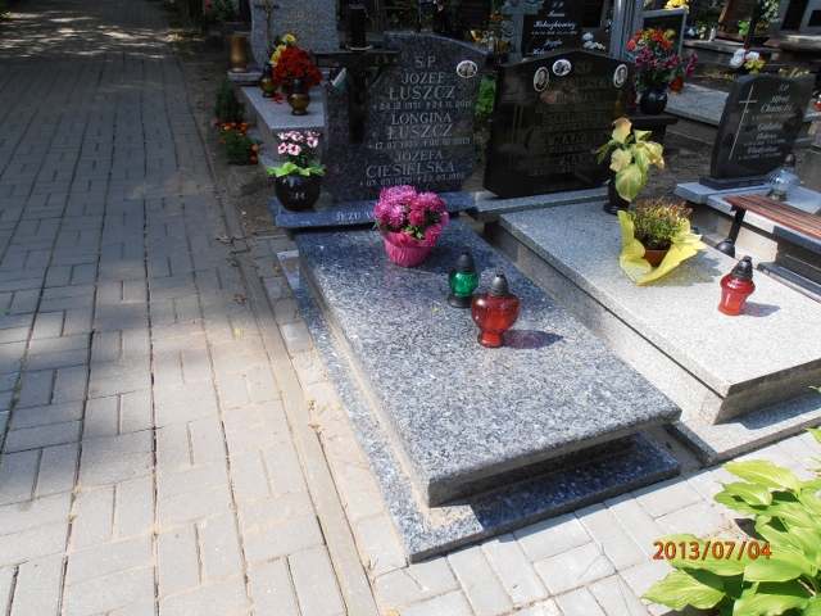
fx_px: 569
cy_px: 308
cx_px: 410
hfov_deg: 71.6
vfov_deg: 56.8
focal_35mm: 24
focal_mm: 4.2
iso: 80
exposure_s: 1/80
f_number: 7.9
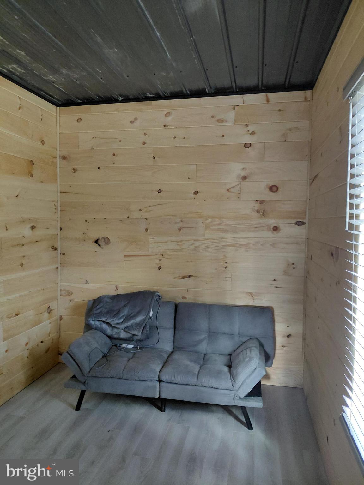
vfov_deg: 69.4
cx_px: 182
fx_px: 351
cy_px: 242
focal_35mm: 25
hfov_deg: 54.9
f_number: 1.8
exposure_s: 1/30
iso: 320
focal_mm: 4.69
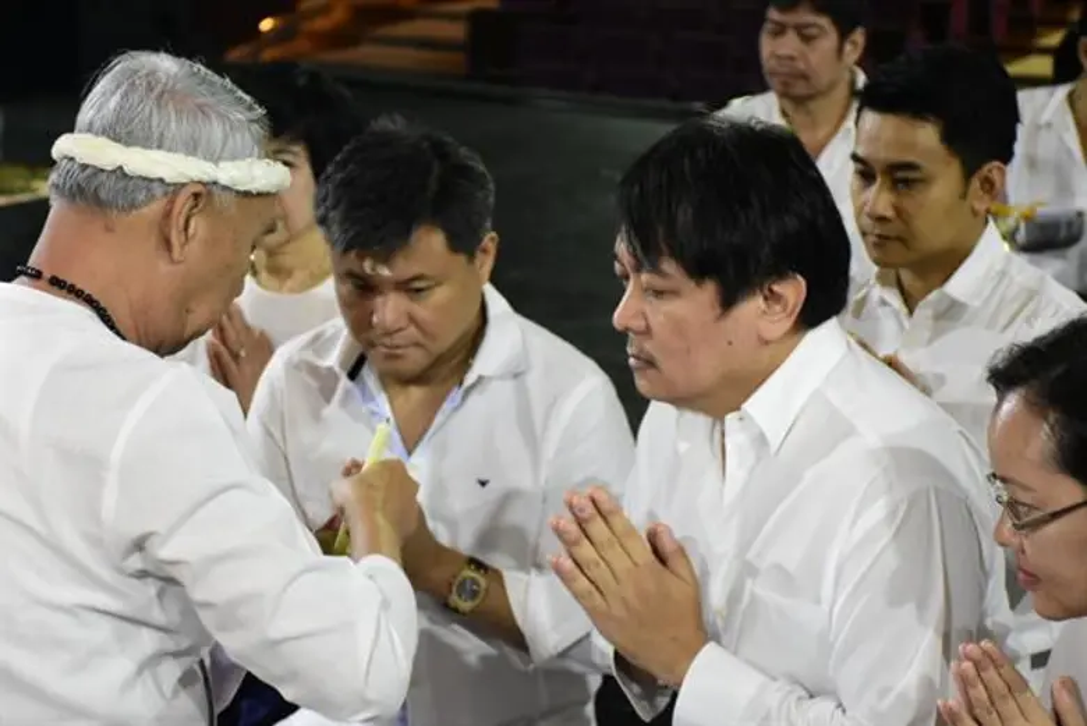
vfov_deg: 16.3
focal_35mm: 84
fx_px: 2538
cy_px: 363
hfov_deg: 24.2
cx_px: 544
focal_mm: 56
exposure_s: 1/60
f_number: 4.8
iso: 6400
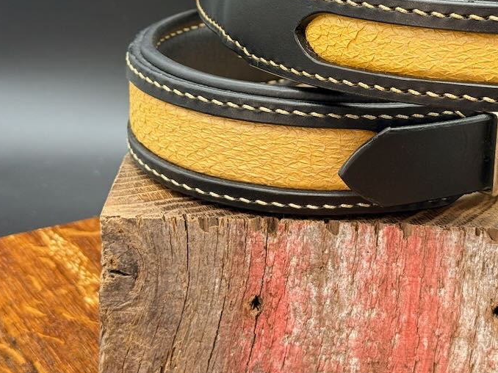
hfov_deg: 22.7
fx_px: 1222
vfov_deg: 17.1
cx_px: 390
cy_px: 45
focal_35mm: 85
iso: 100
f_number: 1.78
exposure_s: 1/82
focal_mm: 6.76
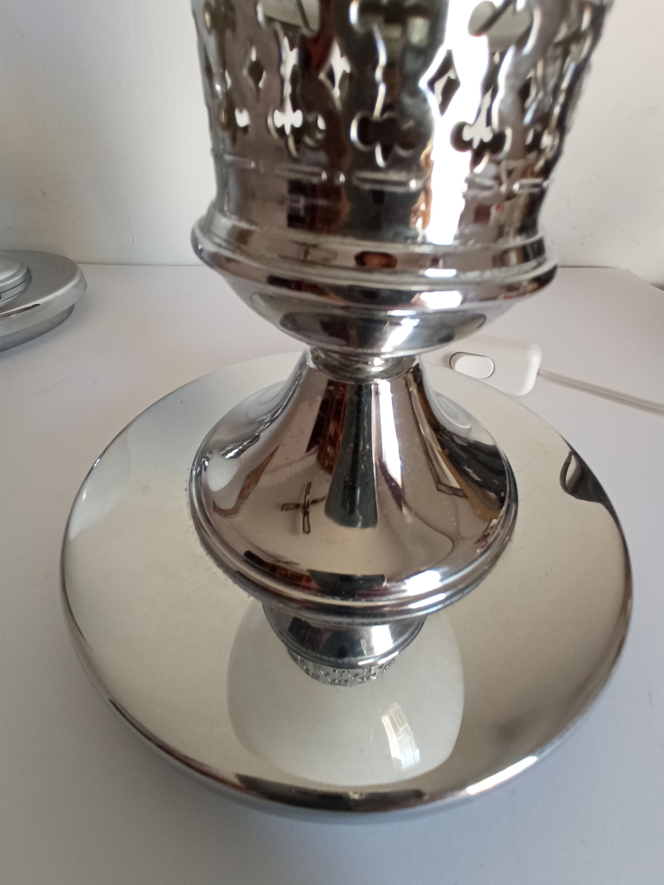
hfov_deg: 81.7
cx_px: 332
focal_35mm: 15
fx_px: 384
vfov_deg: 98.2
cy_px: 442
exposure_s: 1/33.3
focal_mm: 1.65
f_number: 2.2
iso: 209
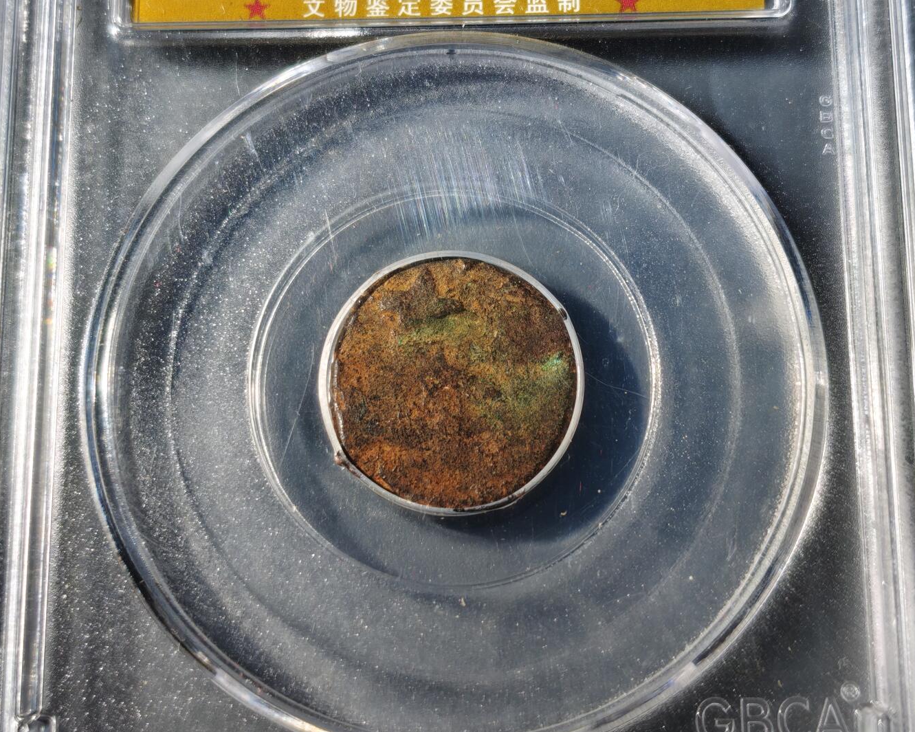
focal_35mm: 66
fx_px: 1787
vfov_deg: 23.1
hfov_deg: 28.7
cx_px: 461
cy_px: 277
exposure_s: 1/100
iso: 64
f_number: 1.63
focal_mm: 5.85
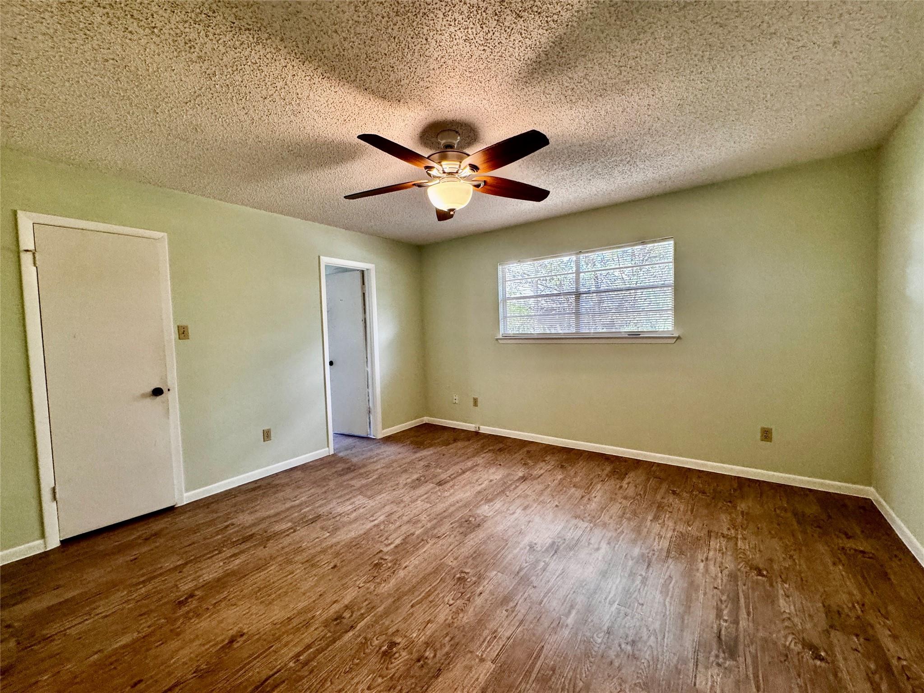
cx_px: 462
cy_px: 346
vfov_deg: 85.7
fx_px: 374
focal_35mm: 14
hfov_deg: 102.1
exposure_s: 1/60
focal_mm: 2.22
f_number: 2.2
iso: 250
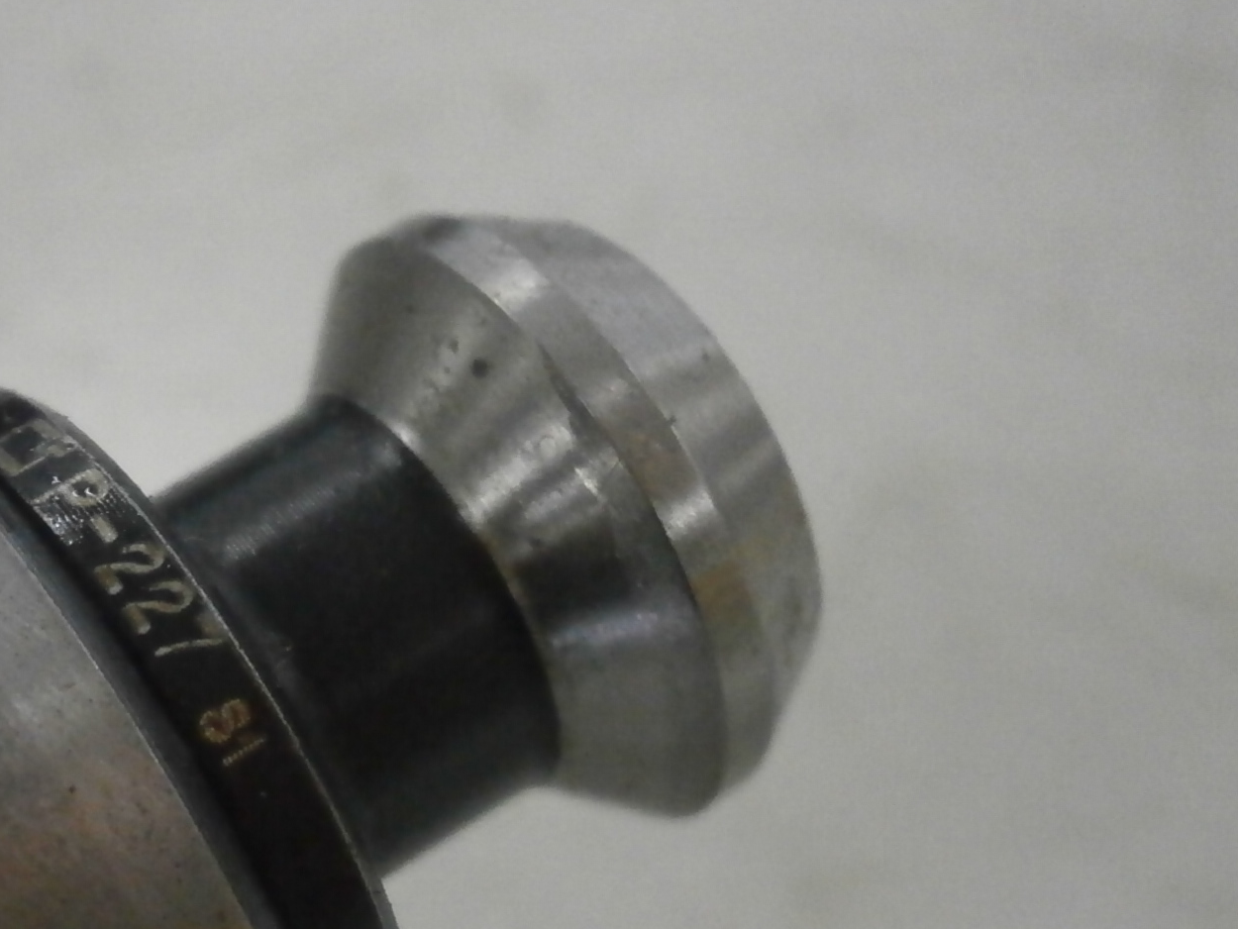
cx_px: 281
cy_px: 741
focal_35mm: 77
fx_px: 2754
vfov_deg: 19.0
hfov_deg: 25.0
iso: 800
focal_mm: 8.3
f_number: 3.4
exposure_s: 1/250
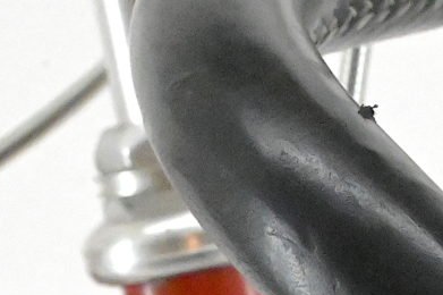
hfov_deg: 6.0
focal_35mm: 344
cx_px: 353
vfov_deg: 3.9
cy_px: 644
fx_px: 4229
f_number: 20
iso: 25600
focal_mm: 70
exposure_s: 1/640
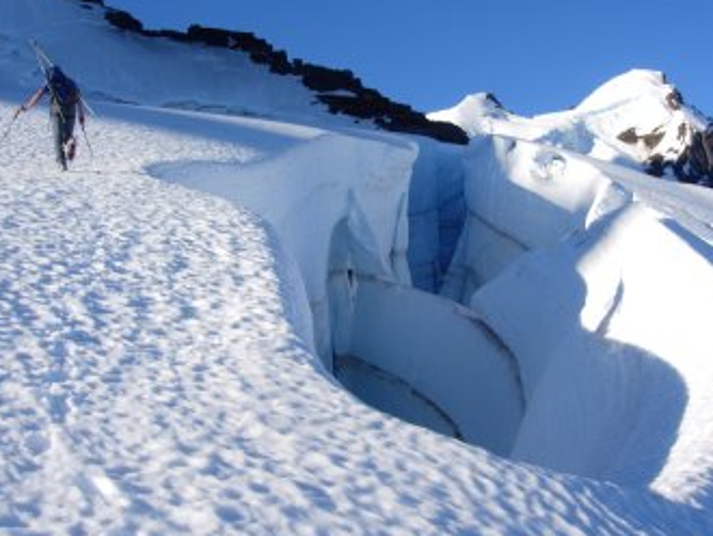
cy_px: 240
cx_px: 400
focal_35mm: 46
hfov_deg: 41.1
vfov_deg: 31.5
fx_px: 948
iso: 64
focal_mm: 7.8
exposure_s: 1/703
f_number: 4.8
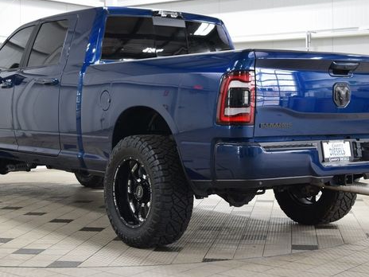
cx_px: 178
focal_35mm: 70
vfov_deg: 21.1
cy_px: 121
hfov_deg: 27.9
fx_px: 743
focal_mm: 35
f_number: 6.3
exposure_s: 1/15
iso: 720
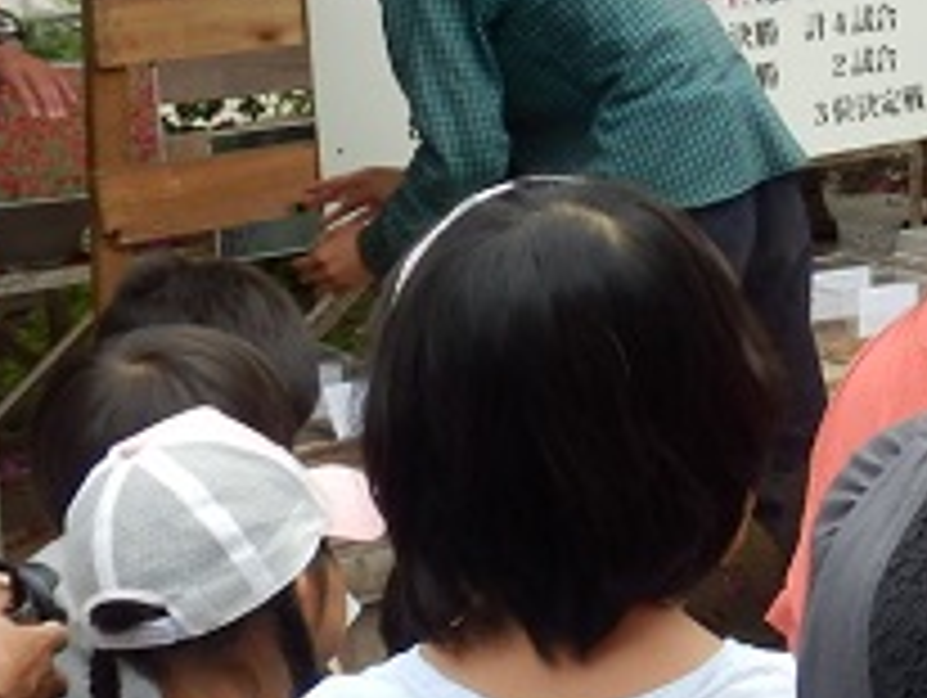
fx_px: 3217
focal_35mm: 120
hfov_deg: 15.3
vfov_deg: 12.4
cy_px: 225
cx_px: 1332
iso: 80
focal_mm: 6
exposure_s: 1/160
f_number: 3.4
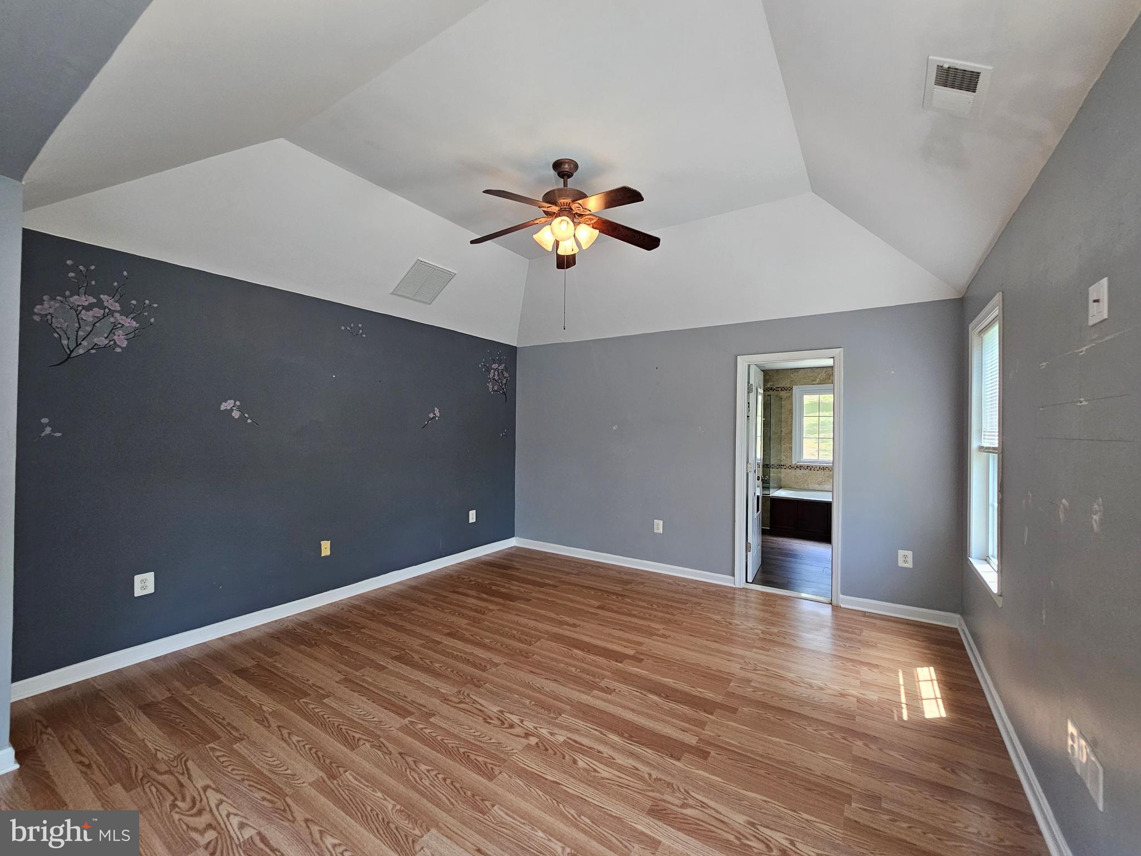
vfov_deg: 89.9
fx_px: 429
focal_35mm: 13
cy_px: 428
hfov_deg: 106.2
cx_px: 570
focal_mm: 2.2
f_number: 2.2
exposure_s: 1/60
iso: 160
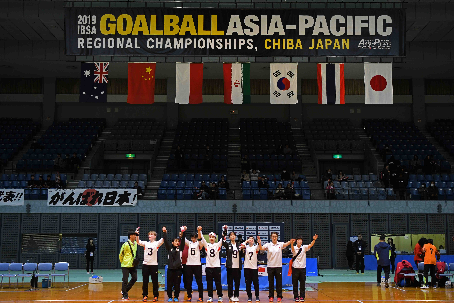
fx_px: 479
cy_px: 152
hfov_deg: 50.7
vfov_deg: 35.1
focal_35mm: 38
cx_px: 227
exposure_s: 1/400
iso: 1600
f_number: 2.8
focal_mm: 38
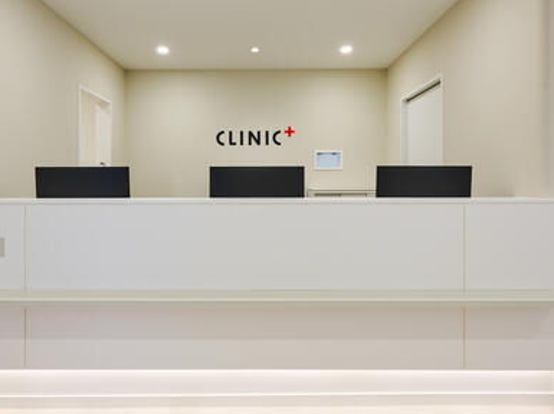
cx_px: 256
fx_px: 336
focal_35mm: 21
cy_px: 217
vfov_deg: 63.3
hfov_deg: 78.9
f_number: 10
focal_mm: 14
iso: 200
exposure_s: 1/20
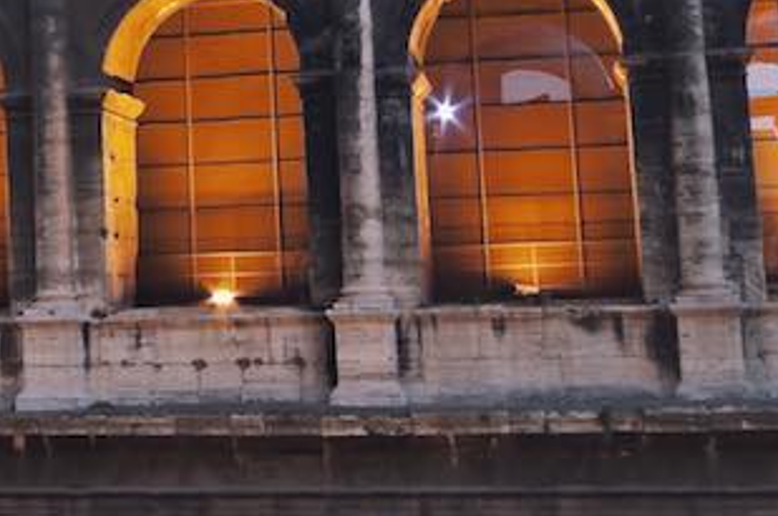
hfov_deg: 19.2
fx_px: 2168
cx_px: -154
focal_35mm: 100
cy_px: -131
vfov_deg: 13.2
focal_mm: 11.5
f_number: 11
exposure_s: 13
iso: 100
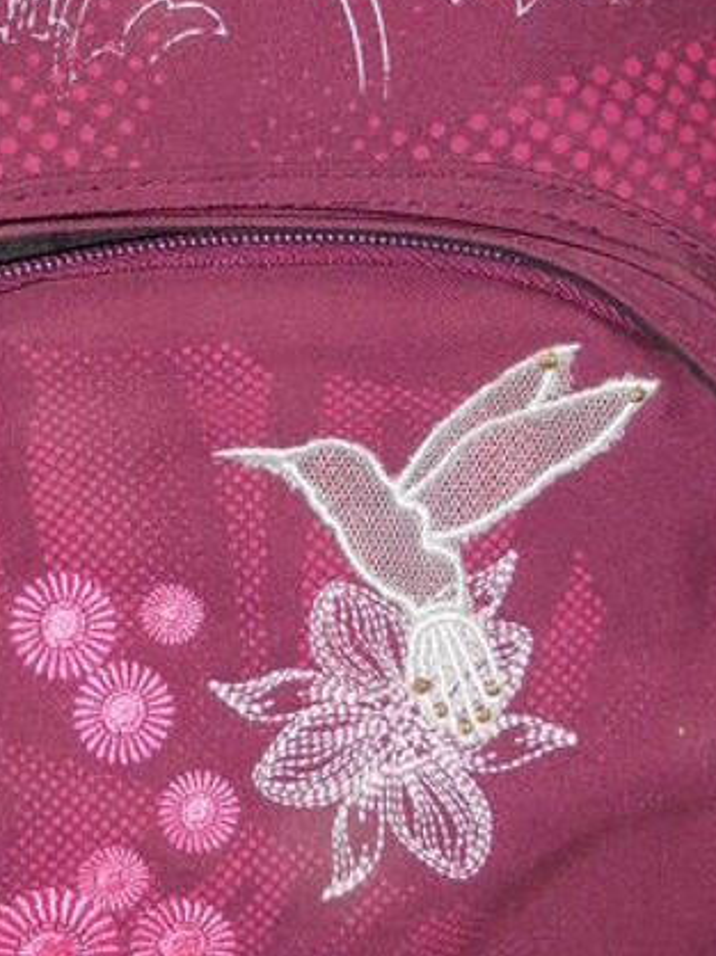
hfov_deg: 17.7
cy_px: 360
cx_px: 213
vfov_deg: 23.5
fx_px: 2291
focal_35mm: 83
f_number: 3.5
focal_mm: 4.6
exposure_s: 1/25
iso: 125
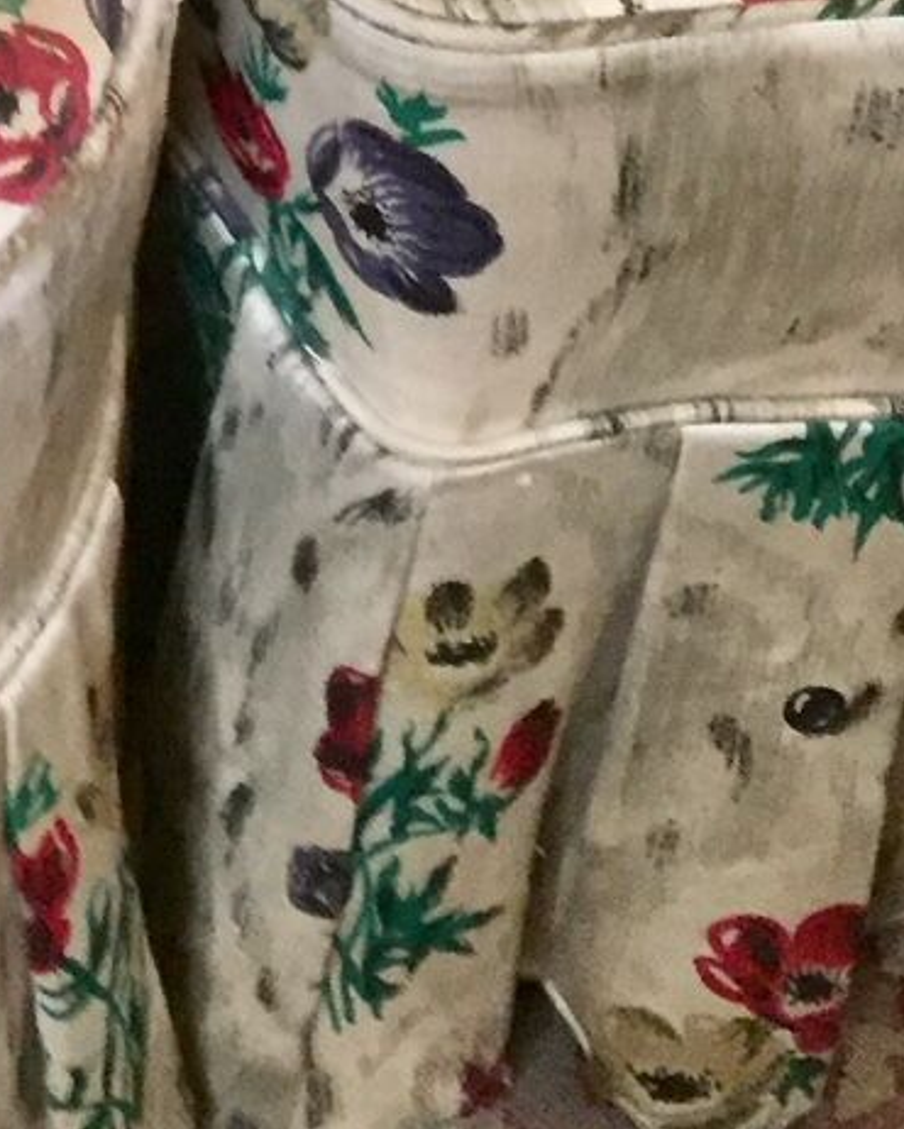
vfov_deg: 17.0
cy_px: -667
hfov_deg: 14.4
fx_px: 3342
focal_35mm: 100
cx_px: -452
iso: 320
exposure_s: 1/15
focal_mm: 4.15
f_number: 2.2
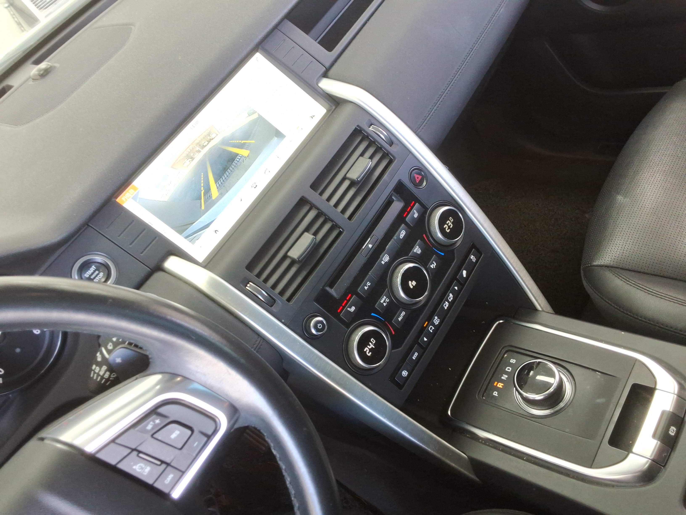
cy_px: 258
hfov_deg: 63.4
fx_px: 555
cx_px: 343
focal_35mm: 28
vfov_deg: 49.7
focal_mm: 2.91
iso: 63
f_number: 1.9
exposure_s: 1/40
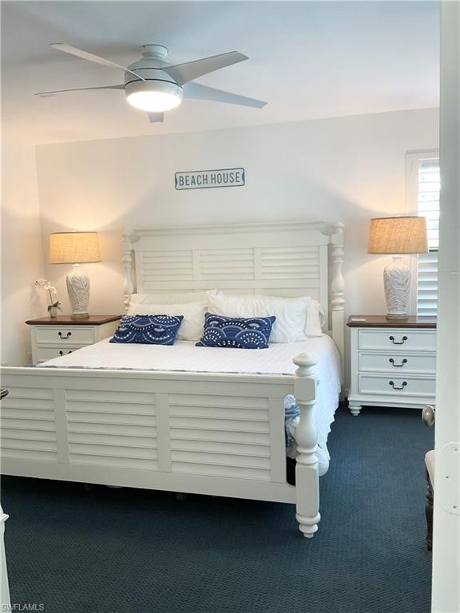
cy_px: 306
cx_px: 230
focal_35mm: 29
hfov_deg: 48.2
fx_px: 514
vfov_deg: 61.7
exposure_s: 1/60
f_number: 1.8
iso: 64
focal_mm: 3
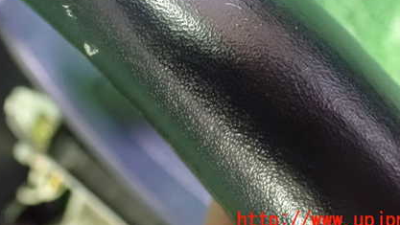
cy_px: 17
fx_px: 499
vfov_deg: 24.6
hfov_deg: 43.5
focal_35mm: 47
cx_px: 166
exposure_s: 1/25
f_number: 2.3
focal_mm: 5.4
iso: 1600
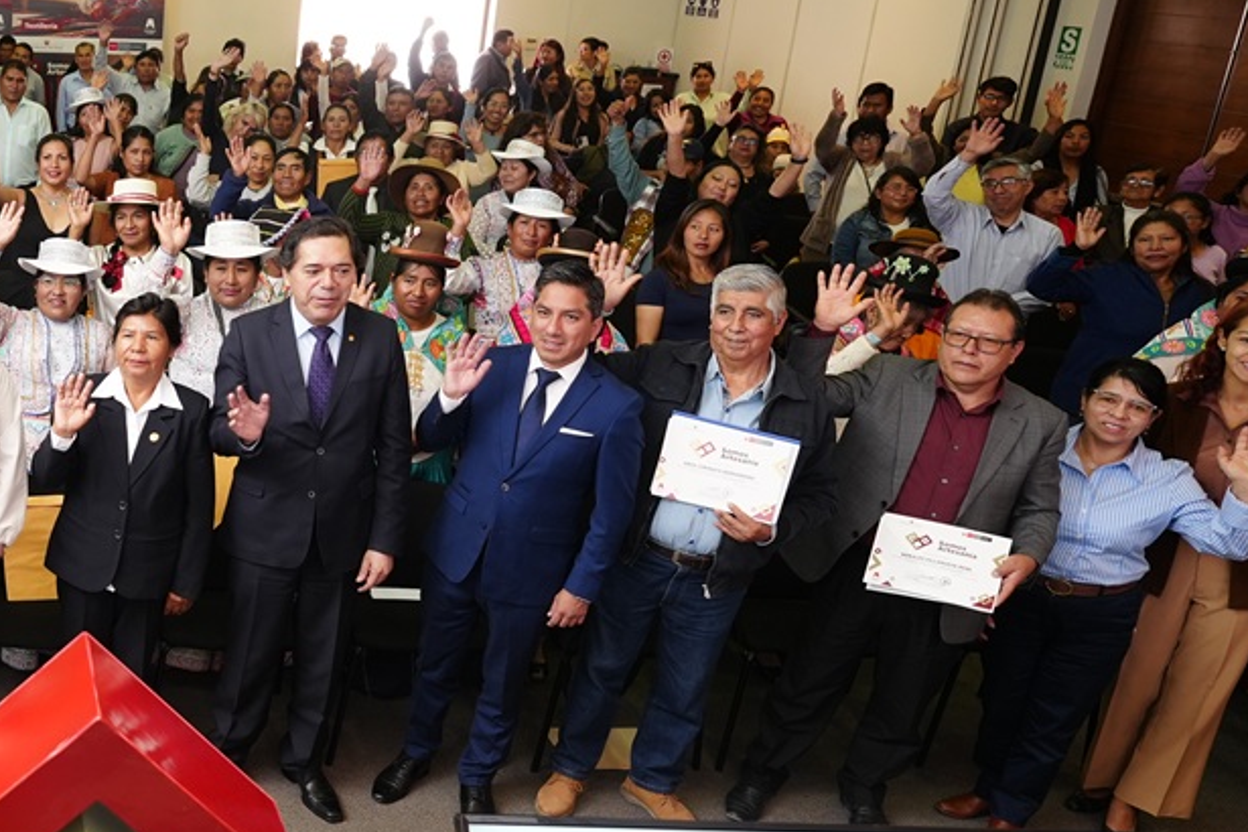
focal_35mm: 39
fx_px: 1352
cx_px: -81
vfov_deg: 34.2
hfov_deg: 41.1
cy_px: 379
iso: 640
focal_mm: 16
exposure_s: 1/80
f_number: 2.8
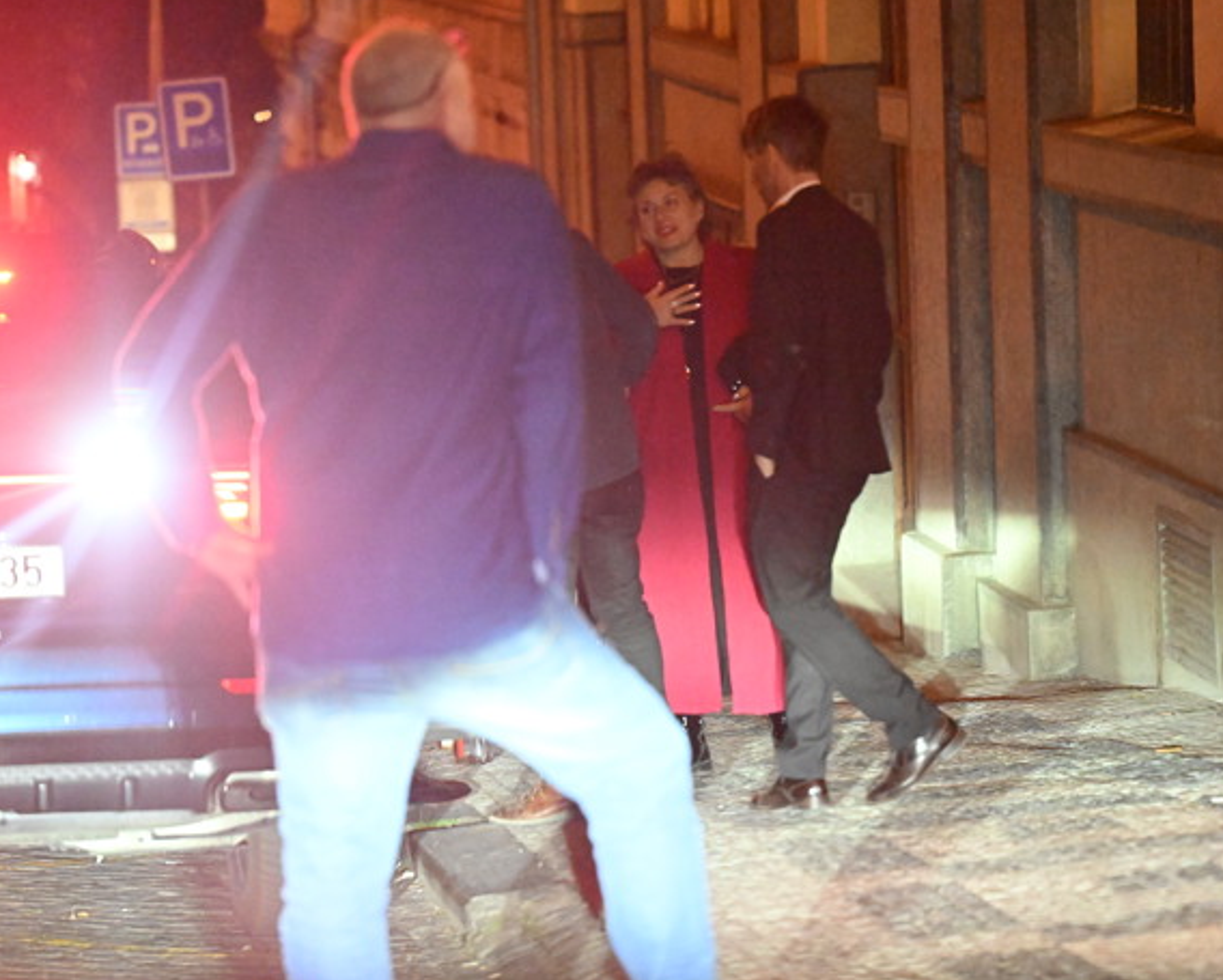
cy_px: 487
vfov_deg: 11.8
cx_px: 719
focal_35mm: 131
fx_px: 4744
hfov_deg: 14.7
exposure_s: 1/250
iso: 25600
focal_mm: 115
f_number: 2.8
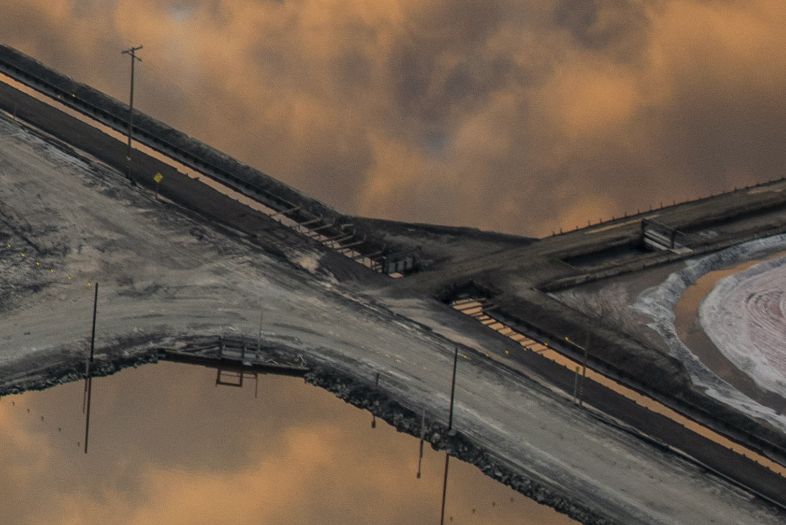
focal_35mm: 334
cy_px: -237
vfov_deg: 4.1
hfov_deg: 5.9
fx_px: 7294
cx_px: -1052
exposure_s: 1/400
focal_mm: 70
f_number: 2.8
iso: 280
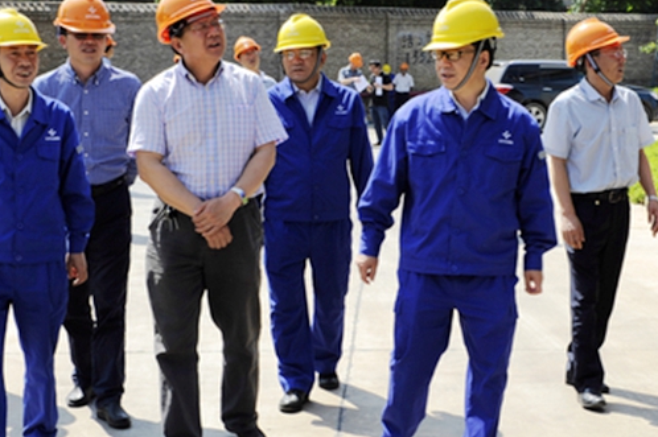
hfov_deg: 43.3
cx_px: 248
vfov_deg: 29.8
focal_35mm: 45
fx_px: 822
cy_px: 211
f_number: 9
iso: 100
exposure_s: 1/160
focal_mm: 32
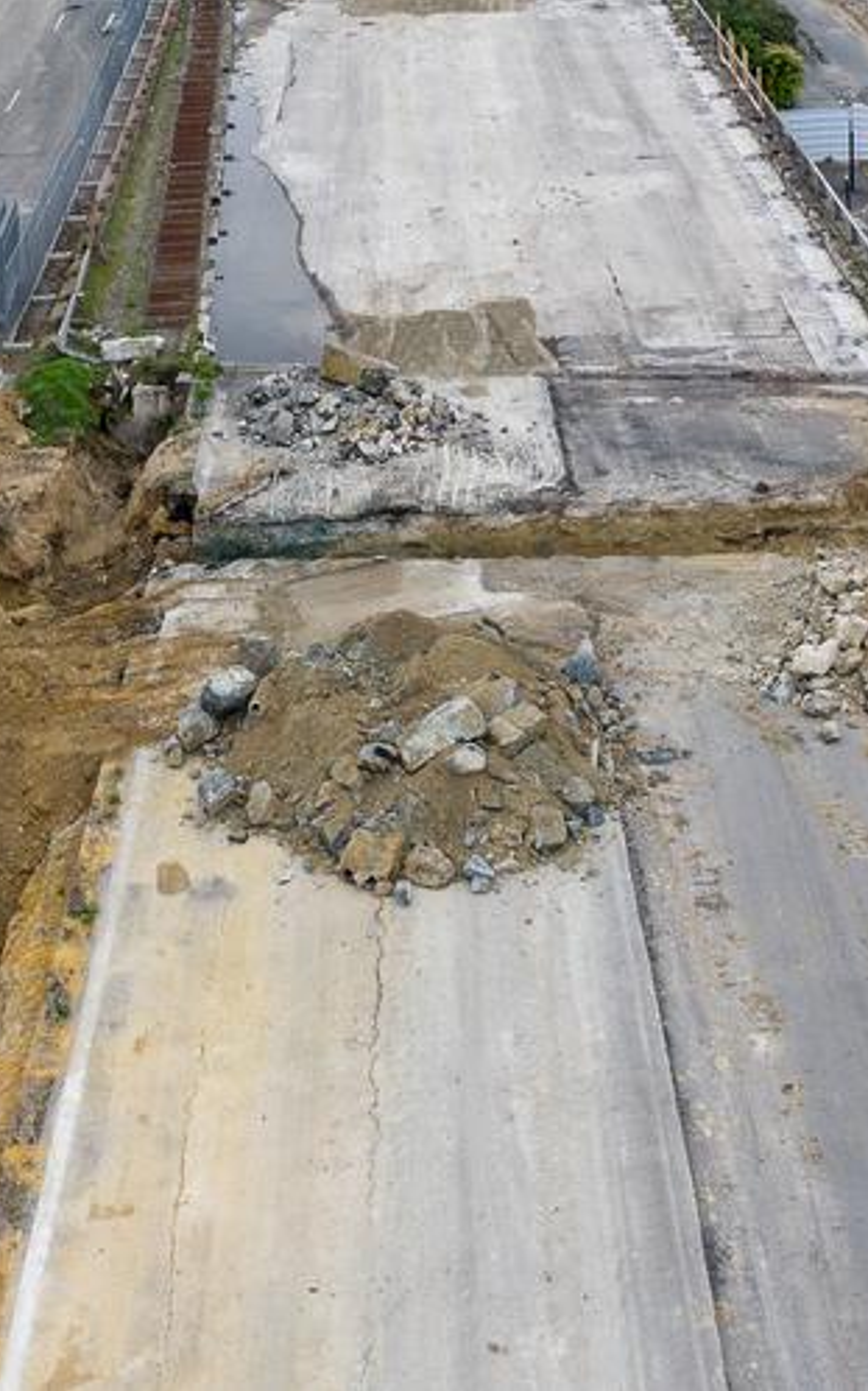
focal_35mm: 43
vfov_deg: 46.2
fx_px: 1628
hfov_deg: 28.8
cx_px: 109
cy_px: 696
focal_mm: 10.26
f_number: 5
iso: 200
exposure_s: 1/160
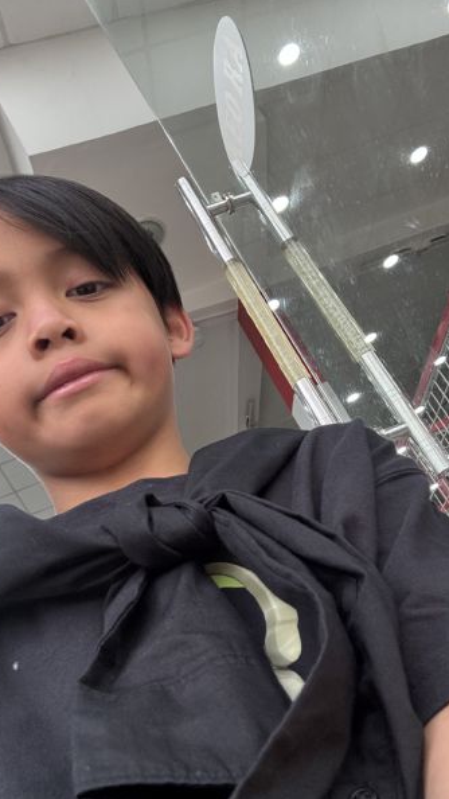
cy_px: 400
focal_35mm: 33
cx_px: 218
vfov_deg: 59.5
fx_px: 699
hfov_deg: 35.6
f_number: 1.9
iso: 100
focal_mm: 2.69
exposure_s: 1/60
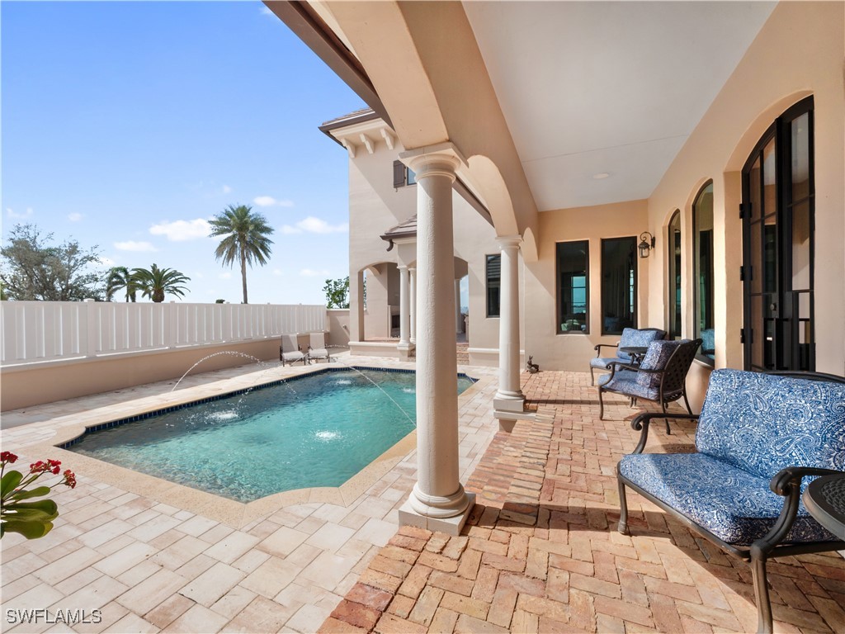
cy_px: 317
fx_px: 342
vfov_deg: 85.7
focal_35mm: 14
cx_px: 422
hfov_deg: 102.1
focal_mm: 7
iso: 200
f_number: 7.1
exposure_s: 1/500
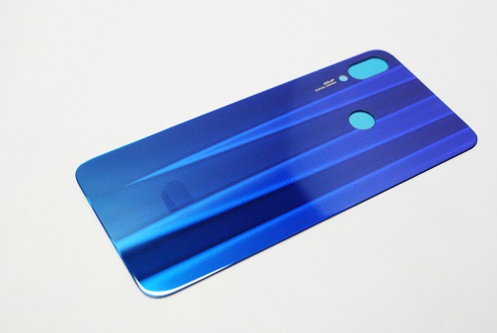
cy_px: 170
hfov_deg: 38.1
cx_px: 277
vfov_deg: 26.1
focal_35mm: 52
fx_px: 719
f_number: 5
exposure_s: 1/320
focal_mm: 30
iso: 1600
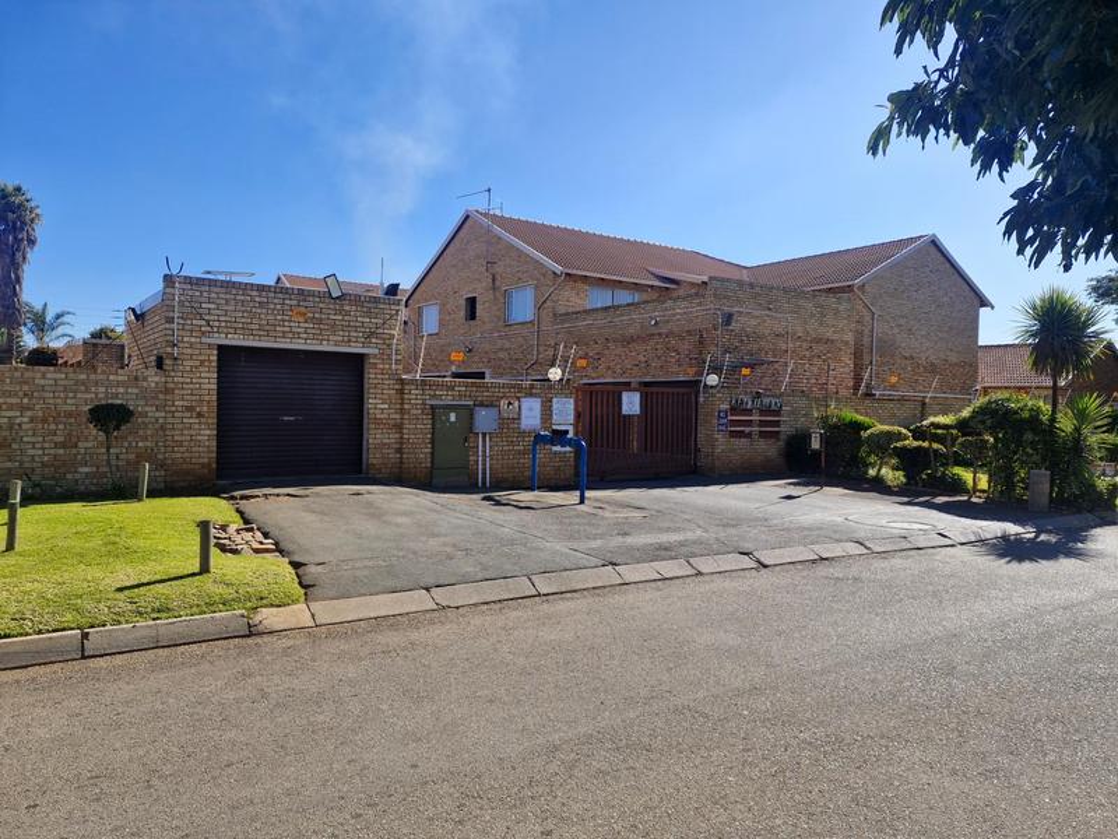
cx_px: 559
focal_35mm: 23
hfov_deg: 73.9
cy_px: 420
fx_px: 743
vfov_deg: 58.9
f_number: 1.8
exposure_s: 1/1340
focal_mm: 5.54
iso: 50
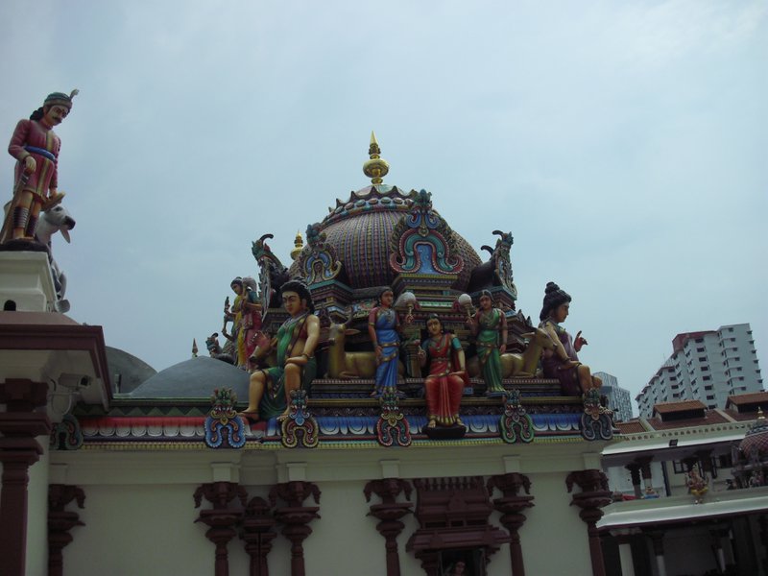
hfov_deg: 49.0
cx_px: 384
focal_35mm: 38
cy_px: 288
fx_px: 843
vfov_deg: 37.7
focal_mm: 6.2
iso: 100
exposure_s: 1/500
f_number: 8
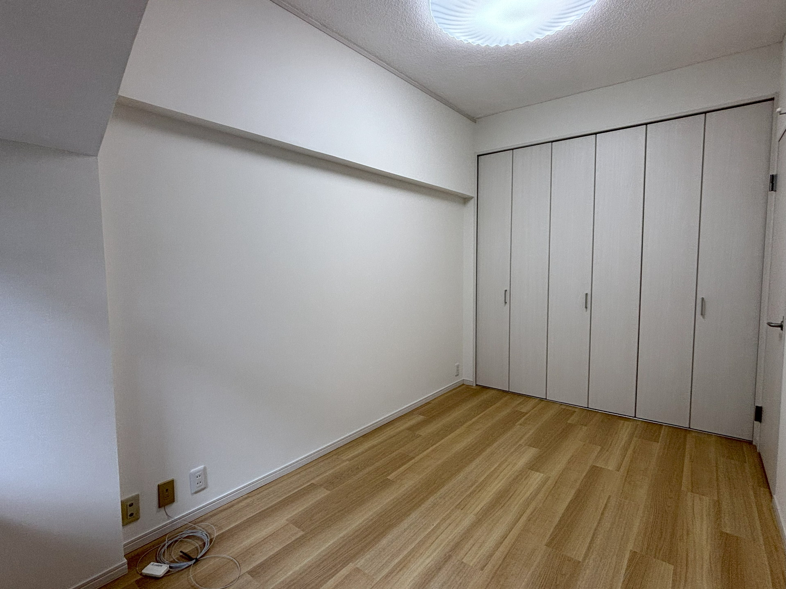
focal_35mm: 17
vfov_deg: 74.7
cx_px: 393
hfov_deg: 91.0
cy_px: 294
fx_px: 386
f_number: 2.4
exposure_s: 1/100
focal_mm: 1.54
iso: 64
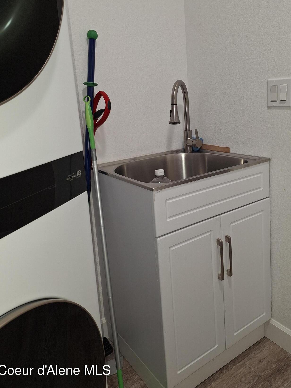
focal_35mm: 28
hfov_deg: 49.5
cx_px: 173
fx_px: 314
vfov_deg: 62.9
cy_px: 156
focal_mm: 5.54
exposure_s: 1/40
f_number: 1.8
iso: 80
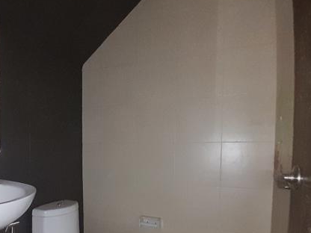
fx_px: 243
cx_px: 111
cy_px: 162
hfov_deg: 64.1
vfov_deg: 50.1
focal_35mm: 27
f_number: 2.2
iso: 1000
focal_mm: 1.46
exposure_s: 1/14
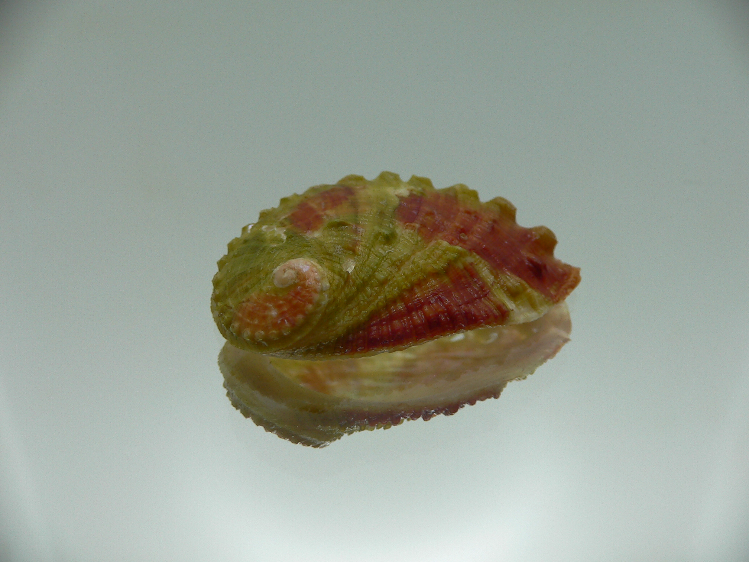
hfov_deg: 52.6
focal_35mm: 35
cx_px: 374
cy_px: 281
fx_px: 757
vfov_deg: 40.7
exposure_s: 1/100
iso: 80
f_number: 2.8
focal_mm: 4.6
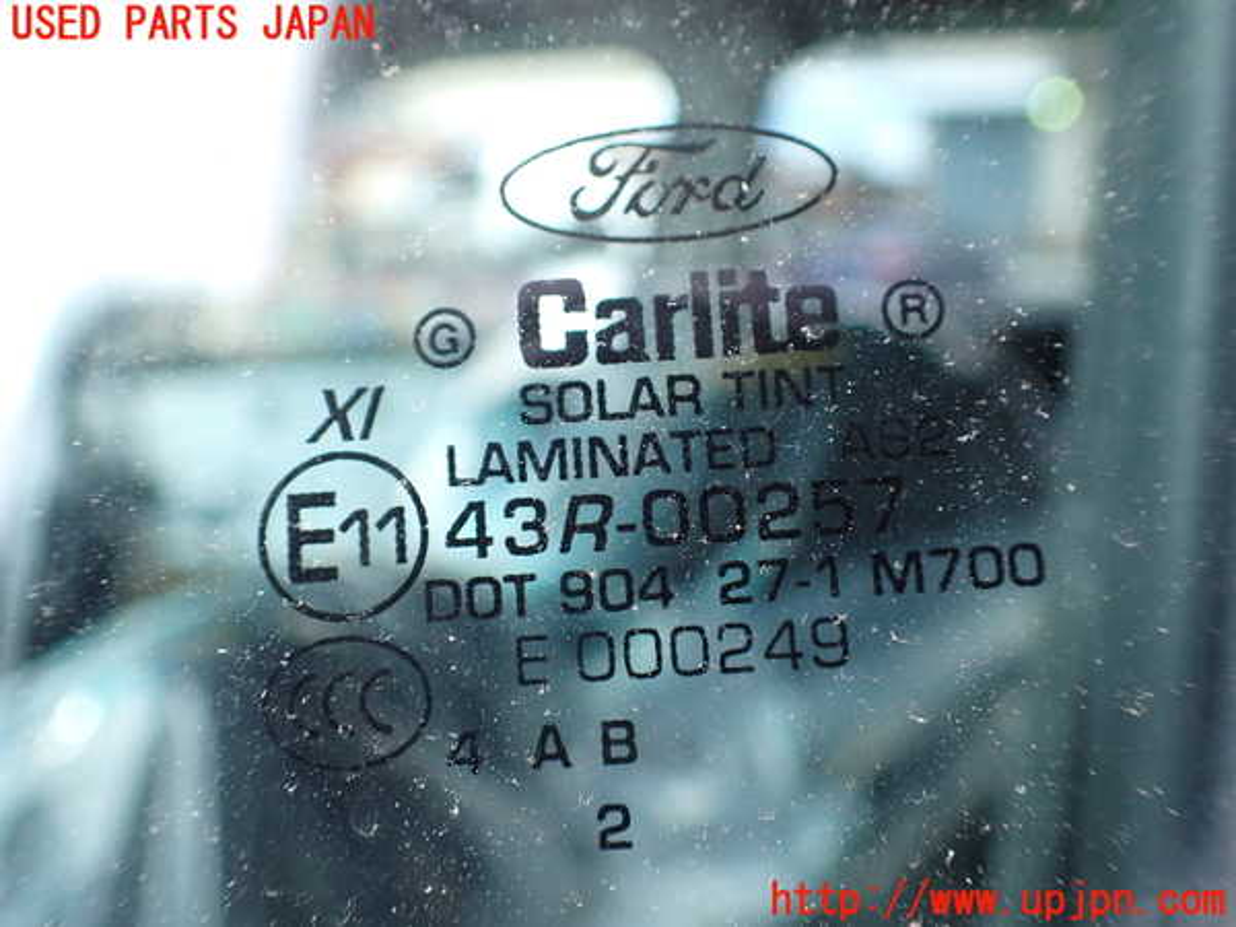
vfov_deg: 46.8
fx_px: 1071
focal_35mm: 30
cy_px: 464
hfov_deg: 60.0
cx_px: 618
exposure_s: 1/125
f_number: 2.3
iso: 160
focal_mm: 5.4
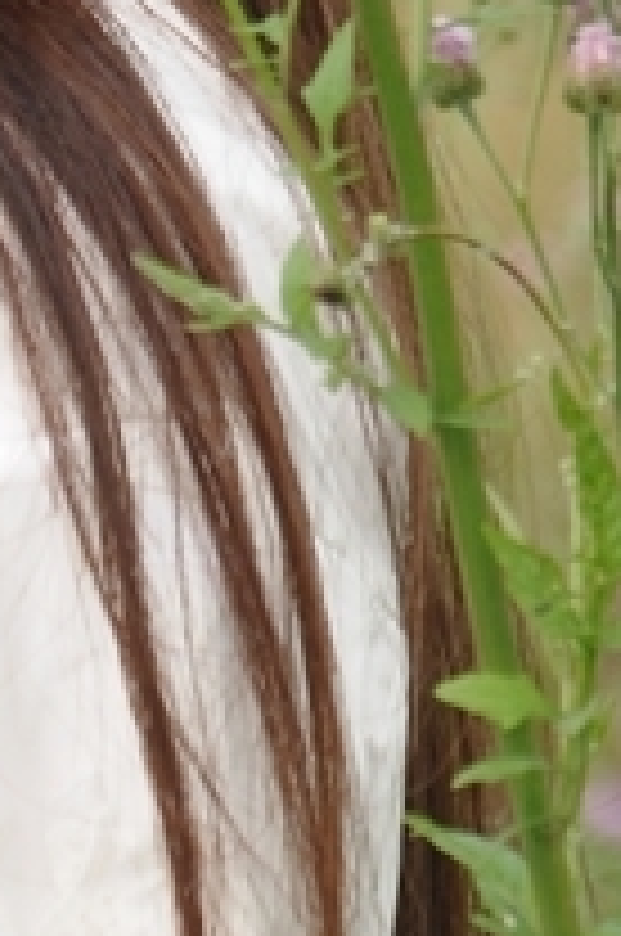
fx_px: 34887
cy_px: 302
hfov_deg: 1.0
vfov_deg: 1.5
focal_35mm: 1344
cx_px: -1127
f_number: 6
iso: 200
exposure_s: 1/80
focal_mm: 155
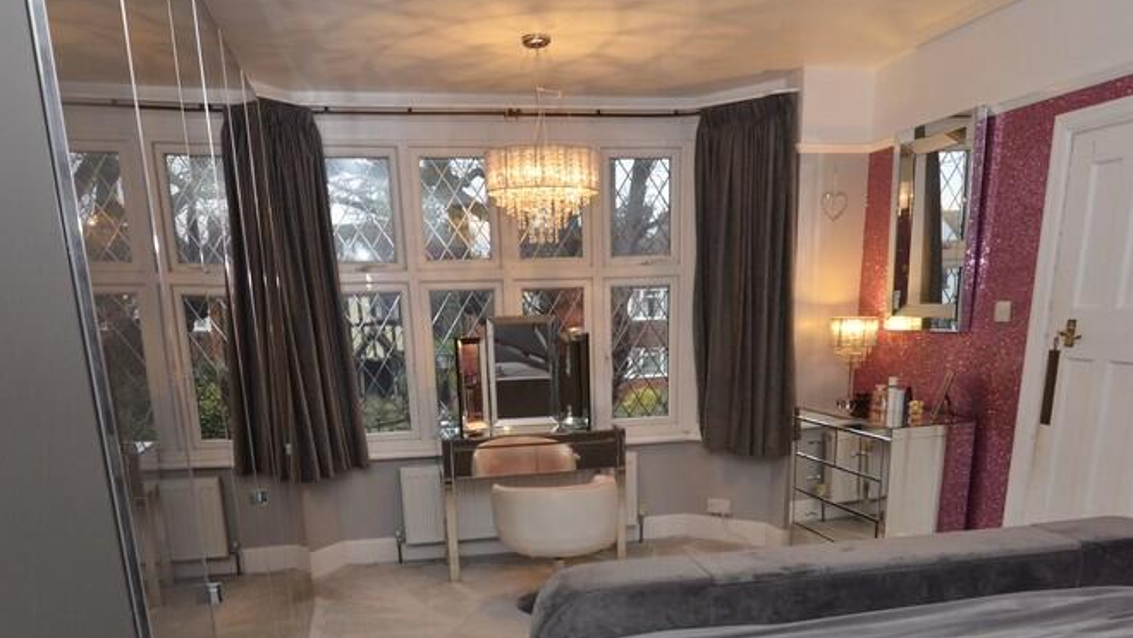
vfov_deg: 40.1
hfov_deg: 70.2
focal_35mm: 27
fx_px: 806
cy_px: 571
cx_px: 559
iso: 800
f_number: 5
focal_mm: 11
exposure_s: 1/60
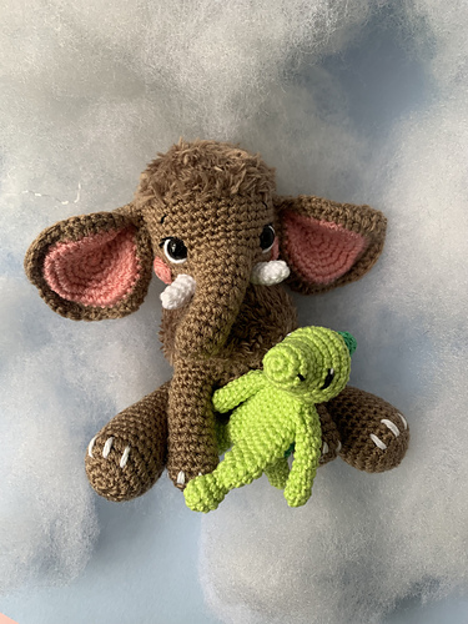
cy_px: 312
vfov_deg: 67.3
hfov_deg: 53.1
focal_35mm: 26
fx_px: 469
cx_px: 234
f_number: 1.8
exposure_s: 1/122
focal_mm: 4.25
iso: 64
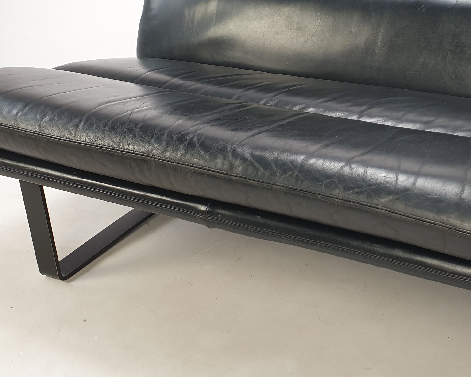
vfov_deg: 29.6
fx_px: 711
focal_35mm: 51
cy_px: 146
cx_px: 343
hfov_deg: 36.0
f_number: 2.4
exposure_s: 1/100
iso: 100
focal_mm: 4.3
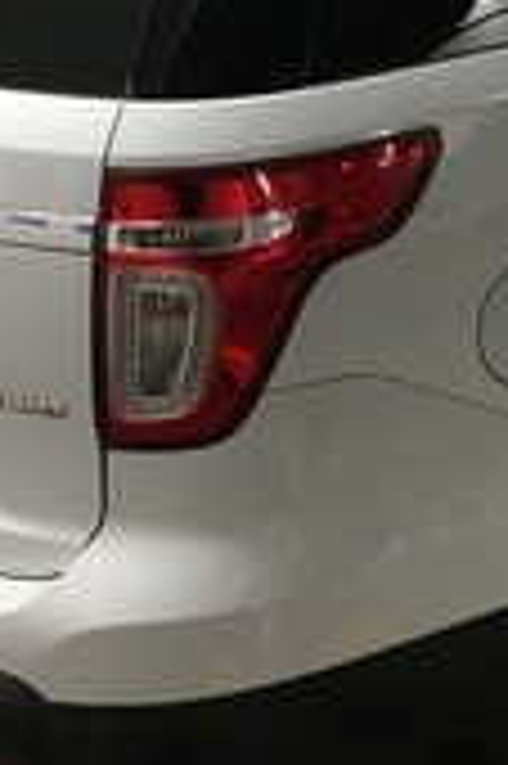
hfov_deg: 16.6
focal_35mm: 81
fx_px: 1718
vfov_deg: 24.9
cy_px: 218
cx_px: 434
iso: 100
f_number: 2.2
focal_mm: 4.15
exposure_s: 1/30
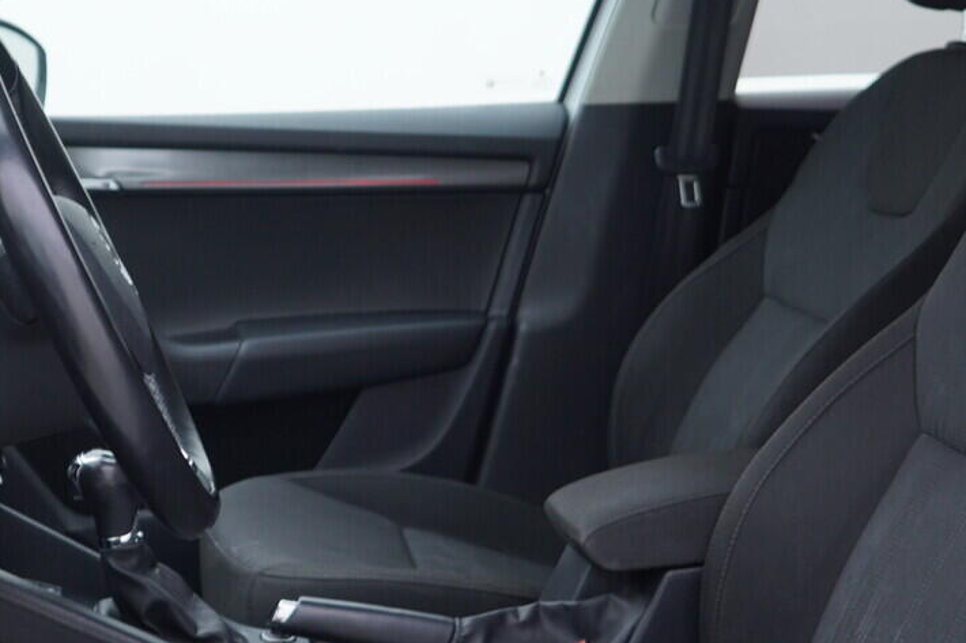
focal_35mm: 73
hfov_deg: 27.4
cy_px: 296
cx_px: 259
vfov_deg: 18.7
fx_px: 1958
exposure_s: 1/50
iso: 125
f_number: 3.2
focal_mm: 24
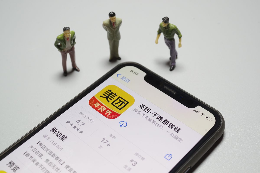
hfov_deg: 39.6
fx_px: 361
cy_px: 86
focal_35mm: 50
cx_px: 130
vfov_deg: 27.0
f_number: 10
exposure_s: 1/100
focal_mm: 50
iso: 1600
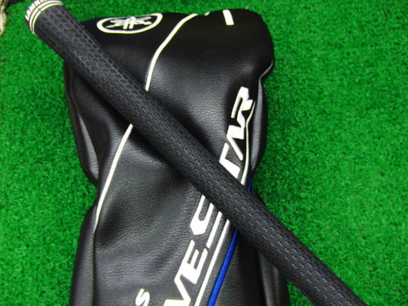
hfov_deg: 50.1
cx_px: 204
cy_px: 153
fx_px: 436
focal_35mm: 37
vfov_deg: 38.7
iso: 400
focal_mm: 6.42
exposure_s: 1/30
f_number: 3.6
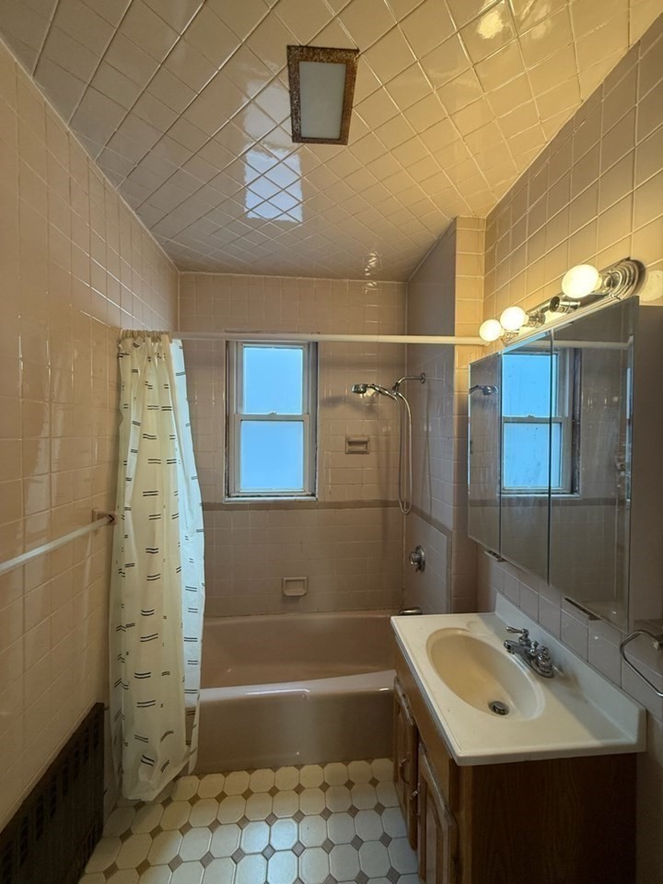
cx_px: 332
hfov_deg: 85.7
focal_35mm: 14
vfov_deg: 102.1
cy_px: 442
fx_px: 358
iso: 320
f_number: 2.2
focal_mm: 2.22
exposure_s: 1/120
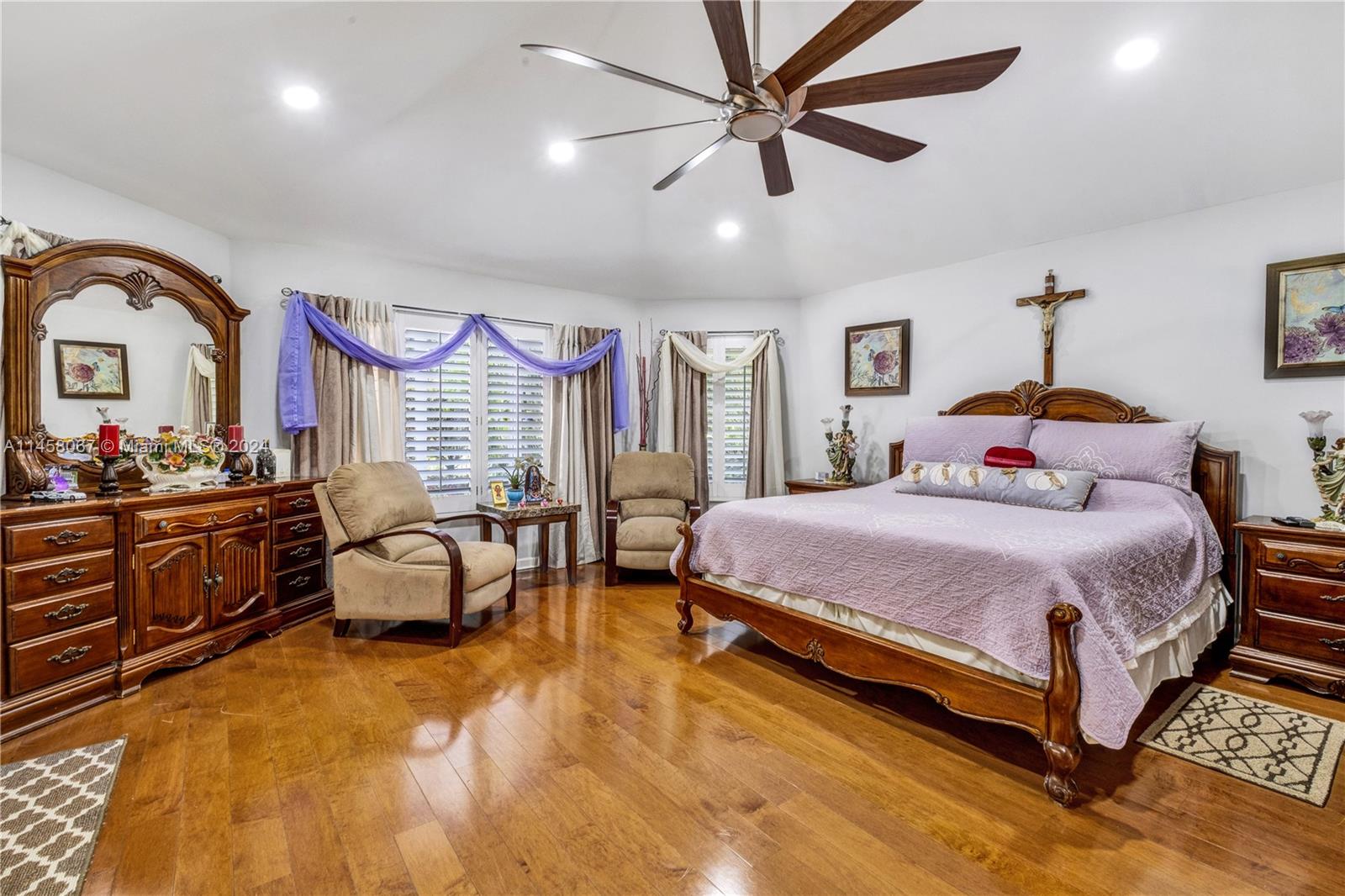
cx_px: 672
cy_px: 448
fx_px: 560
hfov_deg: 100.4
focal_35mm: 15
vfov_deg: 77.3
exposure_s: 1/4
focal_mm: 10
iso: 250
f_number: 8
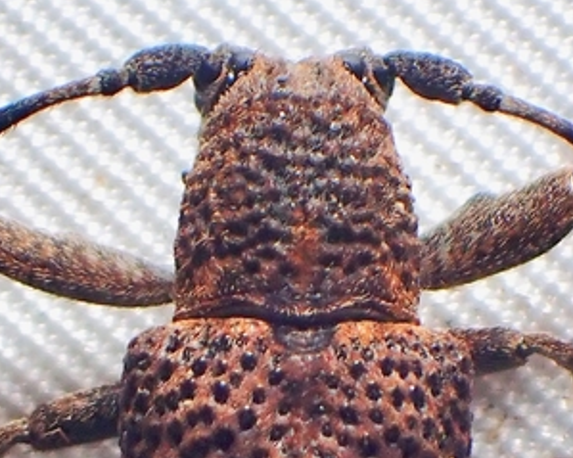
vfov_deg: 5.5
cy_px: 416
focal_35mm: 283
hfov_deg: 6.8
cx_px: 257
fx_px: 4798
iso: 200
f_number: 14
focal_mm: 18
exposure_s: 1/100
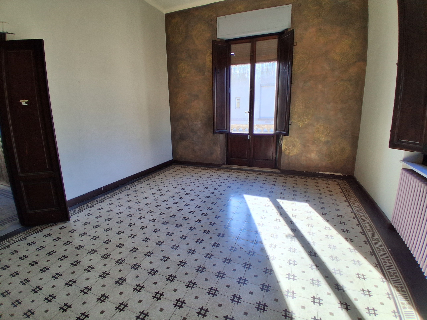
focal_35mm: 17
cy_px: 160
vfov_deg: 74.7
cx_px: 214
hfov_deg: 91.0
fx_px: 210
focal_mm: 1.4
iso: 50
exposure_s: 1/110
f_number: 2.2
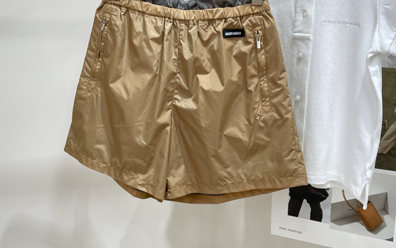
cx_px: 184
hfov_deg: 41.8
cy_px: 105
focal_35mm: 48
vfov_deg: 26.9
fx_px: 518
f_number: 1.6
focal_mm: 5.1
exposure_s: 1/121
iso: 100
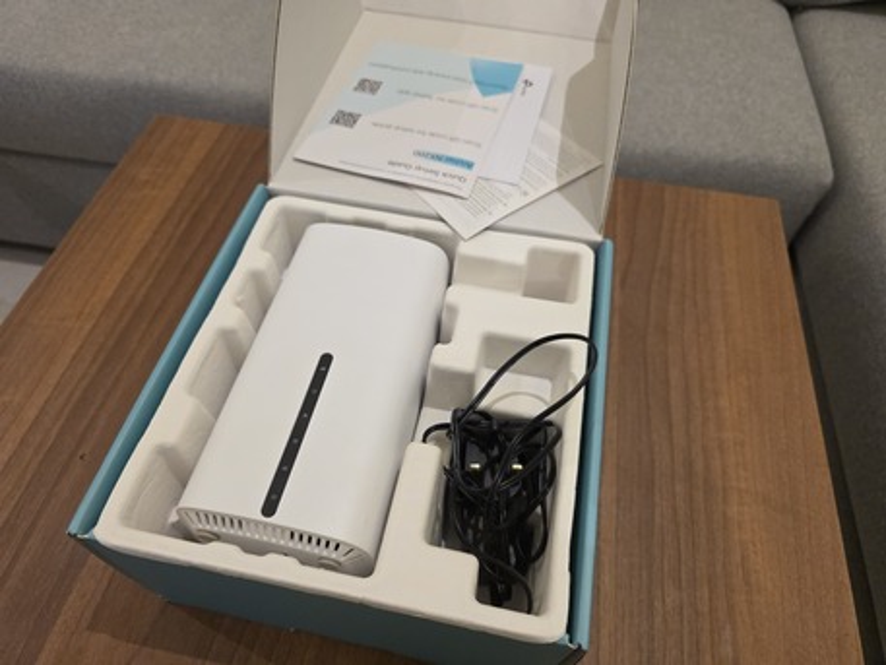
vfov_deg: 58.9
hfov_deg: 73.9
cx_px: 443
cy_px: 332
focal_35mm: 23
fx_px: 589
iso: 500
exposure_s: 1/120
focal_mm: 6.3
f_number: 1.7
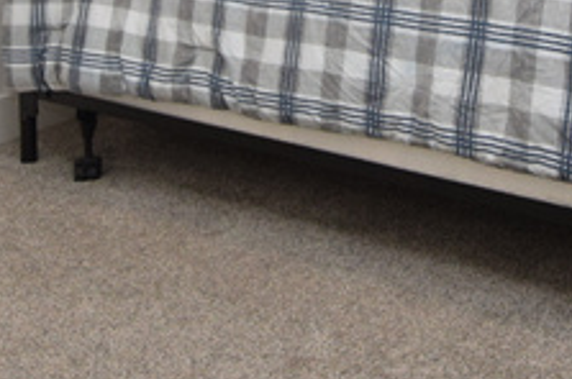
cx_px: 423
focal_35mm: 69
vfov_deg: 17.0
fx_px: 1095
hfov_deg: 28.9
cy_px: -252
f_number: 5
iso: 800
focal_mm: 10
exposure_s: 1/100
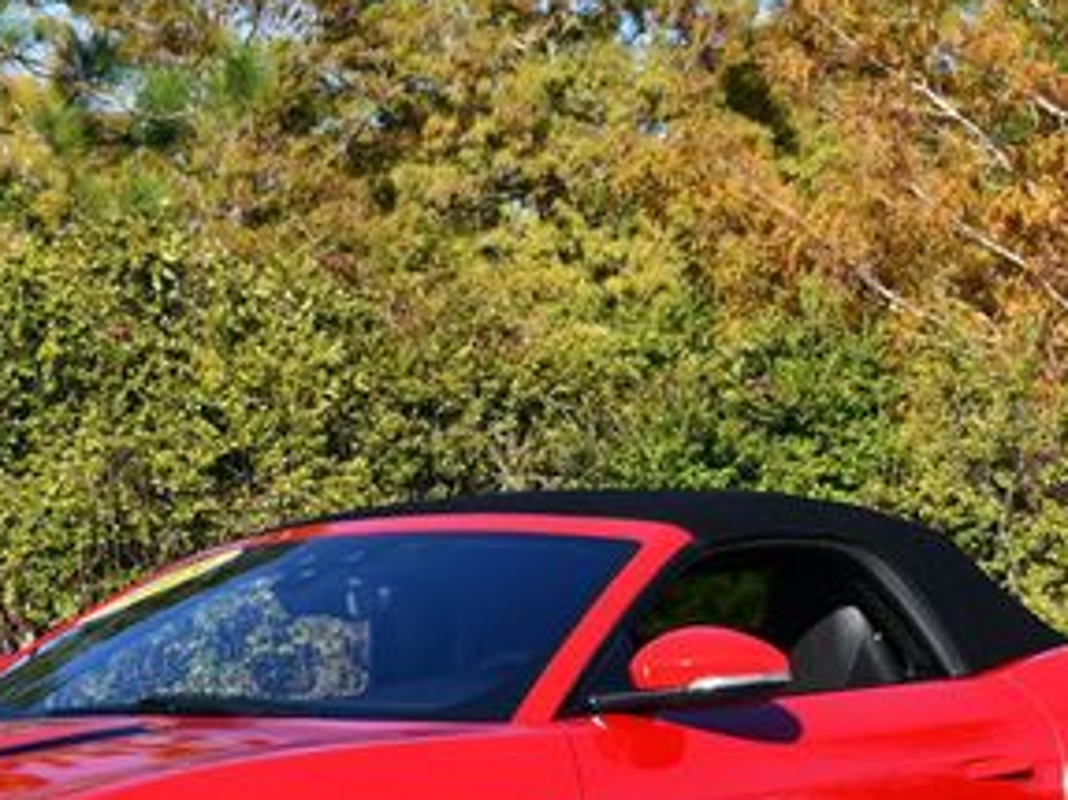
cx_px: 309
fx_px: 5027
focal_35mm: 163
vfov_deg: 9.1
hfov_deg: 12.1
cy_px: 633
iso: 100
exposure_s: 1/250
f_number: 8
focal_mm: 38
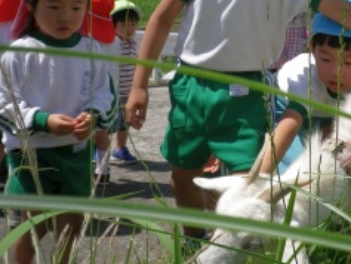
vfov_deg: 24.5
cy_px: 55
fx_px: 599
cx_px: 273
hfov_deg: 31.9
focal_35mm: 59
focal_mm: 6.36
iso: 80
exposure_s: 1/800
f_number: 3.9
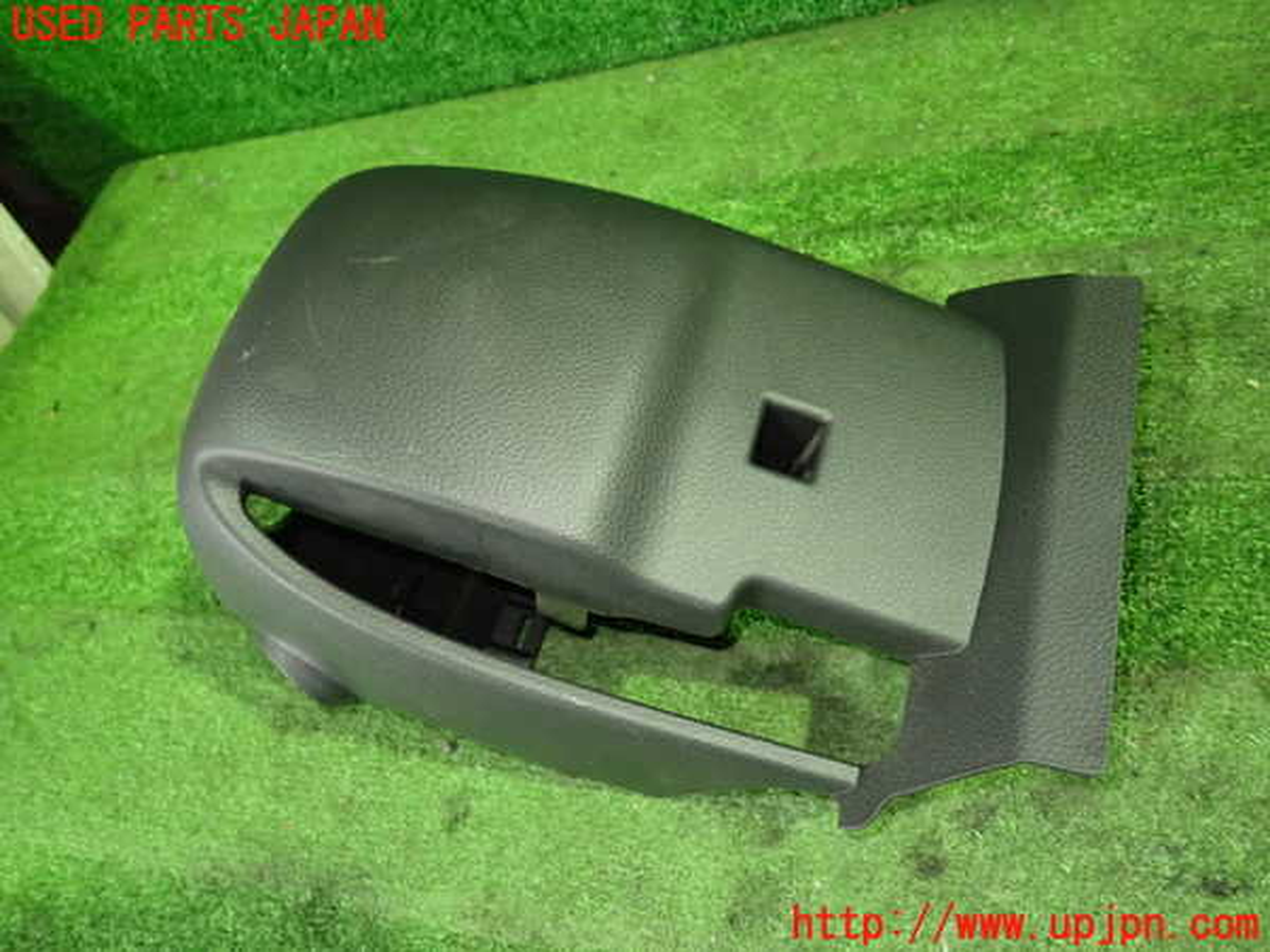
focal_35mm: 25
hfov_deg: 69.4
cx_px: 635
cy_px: 476
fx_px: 917
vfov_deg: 54.9
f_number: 2
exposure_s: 1/30
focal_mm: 4.5
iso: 640
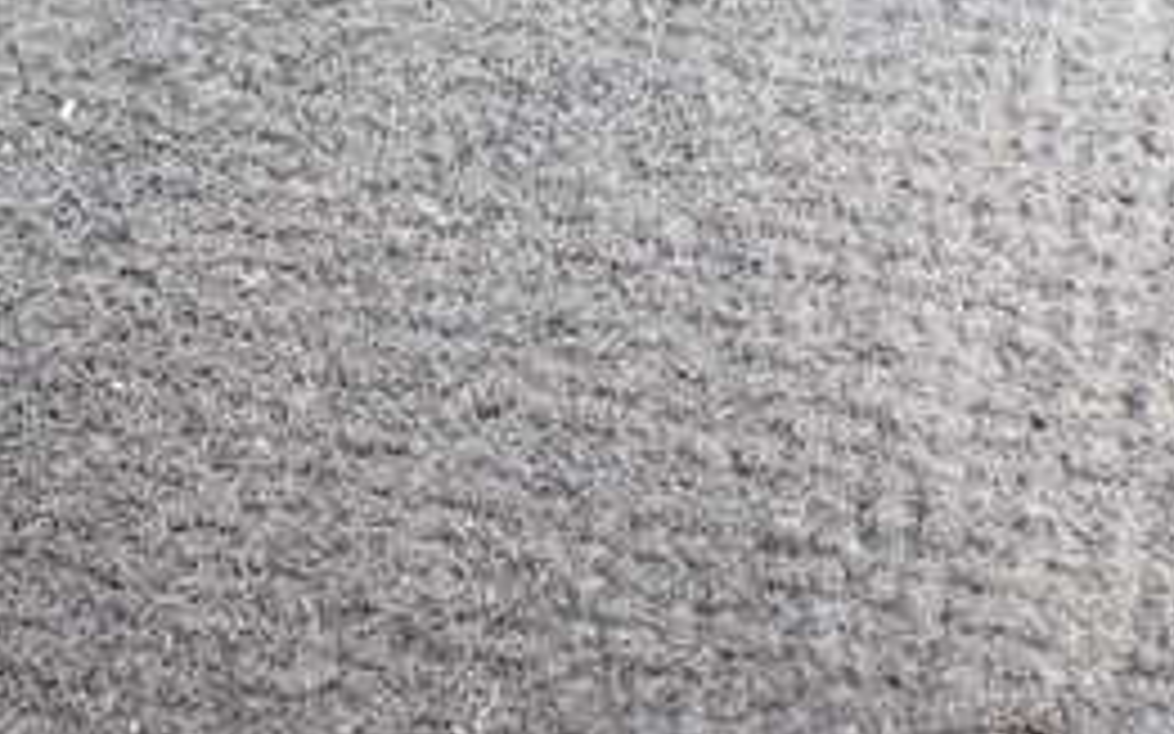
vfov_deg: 17.7
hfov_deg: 28.2
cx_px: 468
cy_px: 135
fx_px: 2335
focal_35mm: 73
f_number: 2.3
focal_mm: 5.4
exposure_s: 1/40
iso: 800
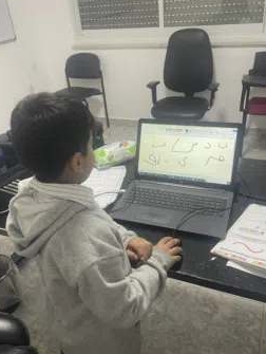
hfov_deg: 45.5
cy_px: 185
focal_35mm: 31
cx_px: 130
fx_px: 317
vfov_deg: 58.3
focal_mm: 4.2
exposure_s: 1/50
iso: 125
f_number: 1.6
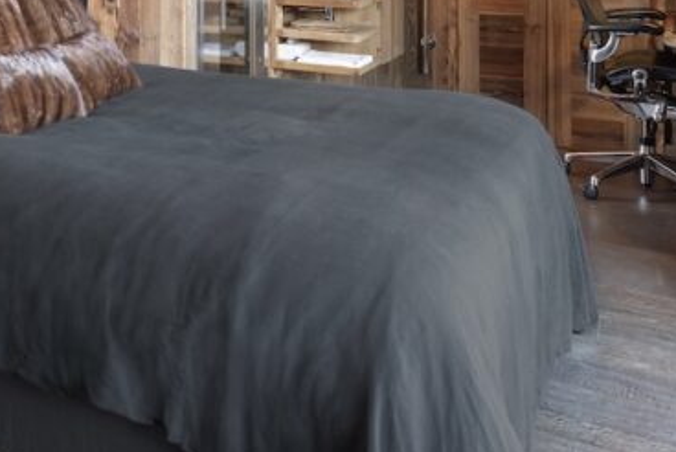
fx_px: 714
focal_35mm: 38
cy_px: -73
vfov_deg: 30.5
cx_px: 75
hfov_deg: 46.1
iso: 125
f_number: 10
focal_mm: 14
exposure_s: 2
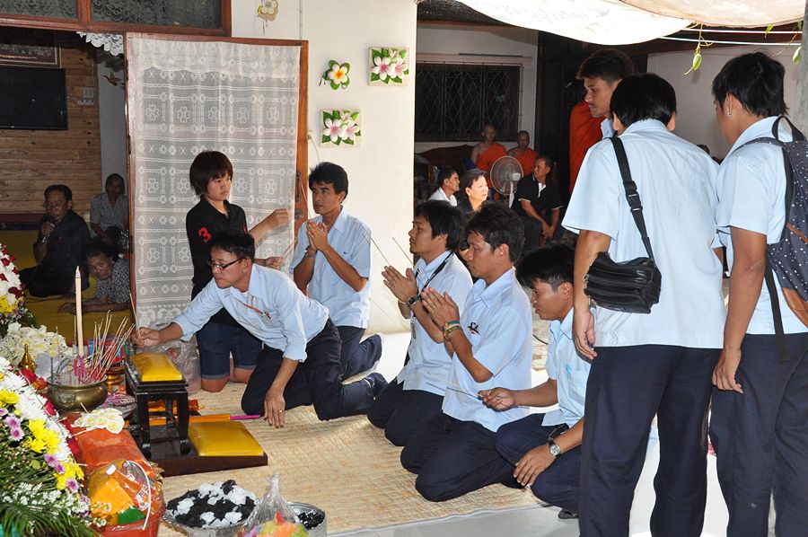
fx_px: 1043
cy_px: 268
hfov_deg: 42.4
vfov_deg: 28.9
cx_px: 404
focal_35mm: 46
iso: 1600
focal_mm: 31
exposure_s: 1/200
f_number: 9
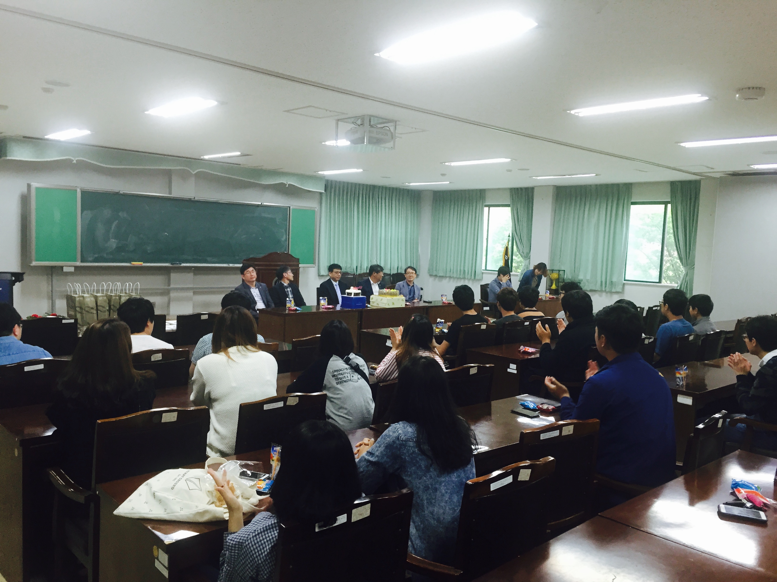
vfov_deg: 48.2
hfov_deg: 61.7
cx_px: 388
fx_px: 651
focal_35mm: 29
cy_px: 291
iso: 80
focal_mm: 4.15
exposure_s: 1/30
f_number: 2.2
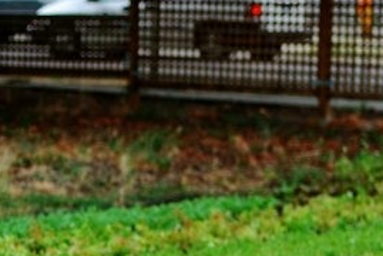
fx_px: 1832
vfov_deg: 7.9
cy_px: 292
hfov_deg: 11.9
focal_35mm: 172
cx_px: 112
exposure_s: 1/1000
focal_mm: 50
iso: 200
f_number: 2.2
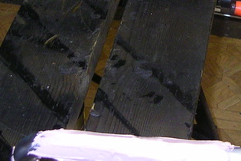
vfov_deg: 14.3
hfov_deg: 21.2
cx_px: 197
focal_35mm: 95
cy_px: 34
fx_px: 636
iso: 100
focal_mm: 5.6
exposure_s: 1/30
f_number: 2.8
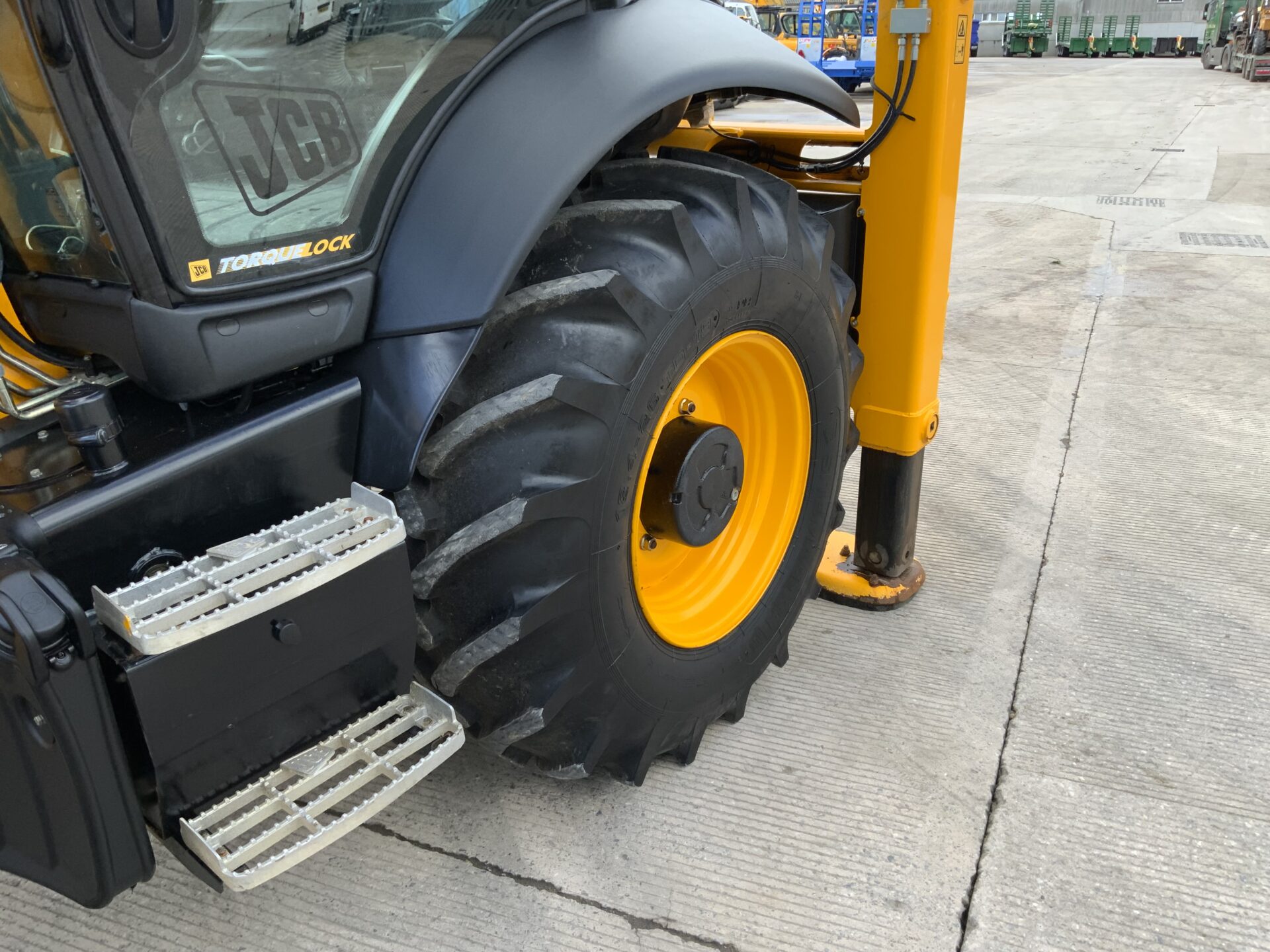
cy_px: 476
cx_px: 635
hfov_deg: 61.7
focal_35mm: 29
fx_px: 1064
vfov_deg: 48.2
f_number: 1.8
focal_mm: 3
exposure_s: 1/208
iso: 16
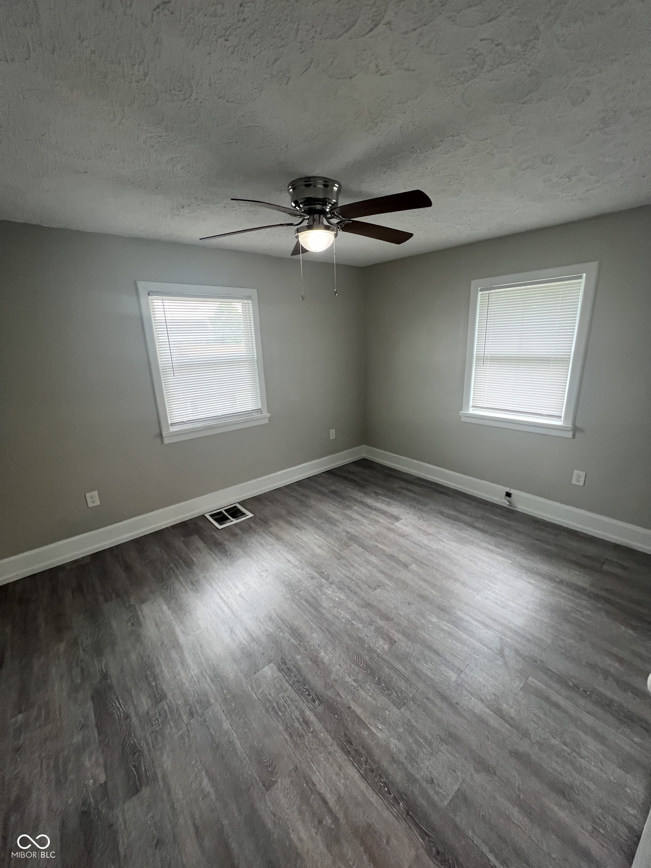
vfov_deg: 106.2
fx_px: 326
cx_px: 326
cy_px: 434
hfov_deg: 89.9
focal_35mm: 13
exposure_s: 1/120
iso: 200
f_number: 1.8
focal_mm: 1.57
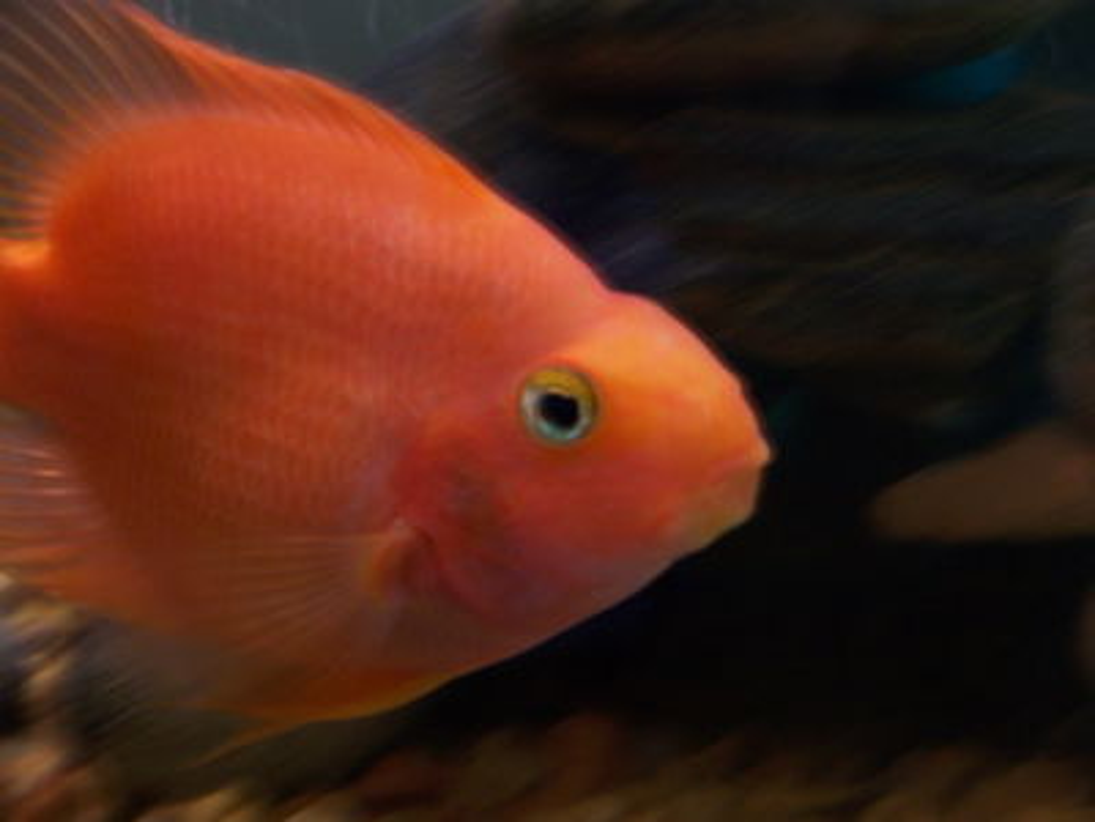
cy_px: 411
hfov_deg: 16.8
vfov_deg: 12.7
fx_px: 3701
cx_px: 548
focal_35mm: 117
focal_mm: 19.4
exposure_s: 1/8
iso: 140
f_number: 3.2
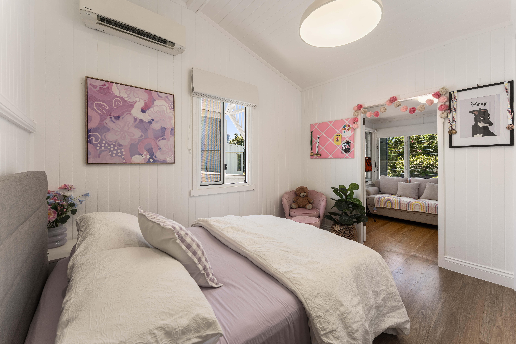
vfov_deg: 81.2
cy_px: 172
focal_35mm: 14
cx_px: 258
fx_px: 201
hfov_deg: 104.3
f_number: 8
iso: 200
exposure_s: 1/15
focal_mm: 14
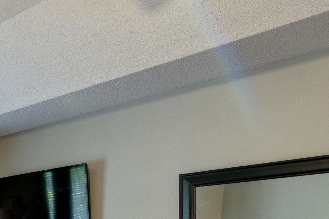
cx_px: -158
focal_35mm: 53
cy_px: 257
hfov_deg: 27.1
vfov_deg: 23.5
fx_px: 484
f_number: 7.1
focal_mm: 11
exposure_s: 1/30
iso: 400
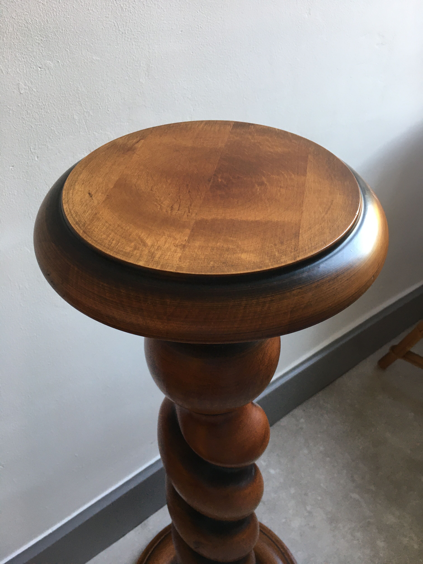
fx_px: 472
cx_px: 212
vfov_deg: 61.7
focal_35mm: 29
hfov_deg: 48.2
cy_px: 282
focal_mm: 4.15
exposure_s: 1/33
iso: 50
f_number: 2.2
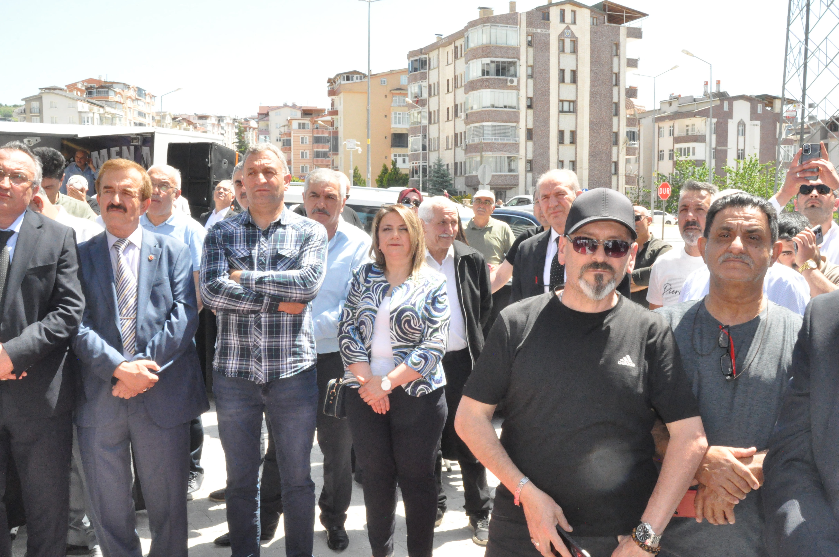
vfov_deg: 38.3
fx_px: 803
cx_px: 420
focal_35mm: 34
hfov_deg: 55.2
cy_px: 278
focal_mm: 23
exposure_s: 1/200
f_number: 25
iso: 3200
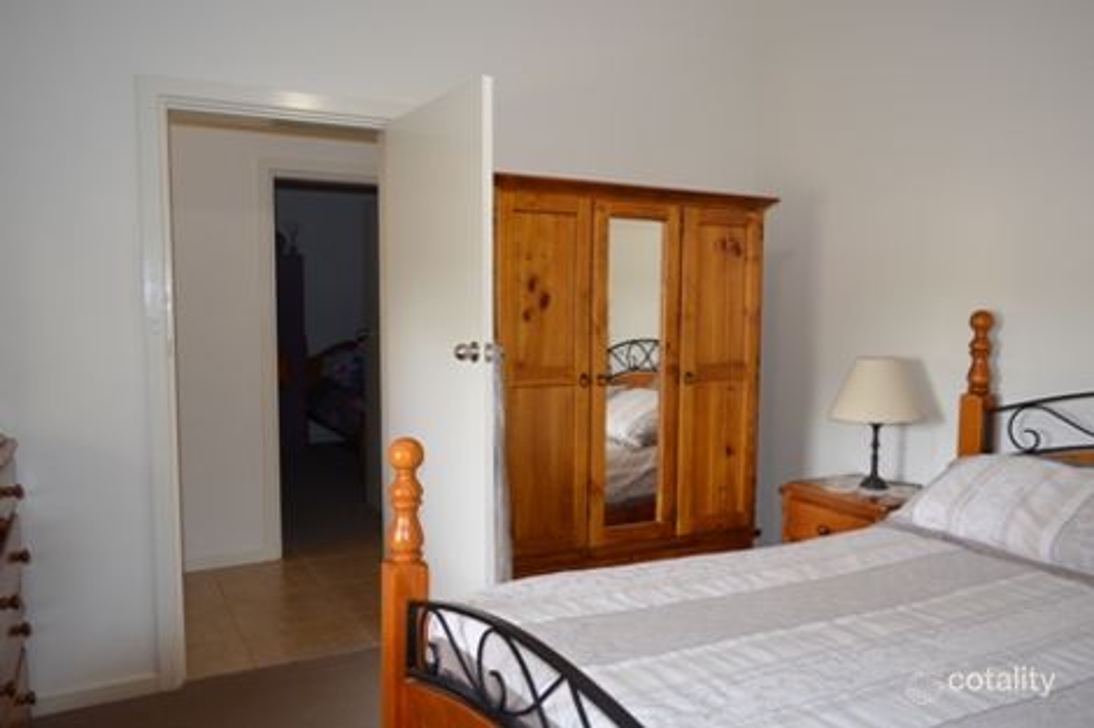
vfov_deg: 47.9
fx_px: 820
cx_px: 547
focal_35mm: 27
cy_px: 364
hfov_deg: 67.4
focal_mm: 18
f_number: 3.5
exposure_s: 1/60
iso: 1000
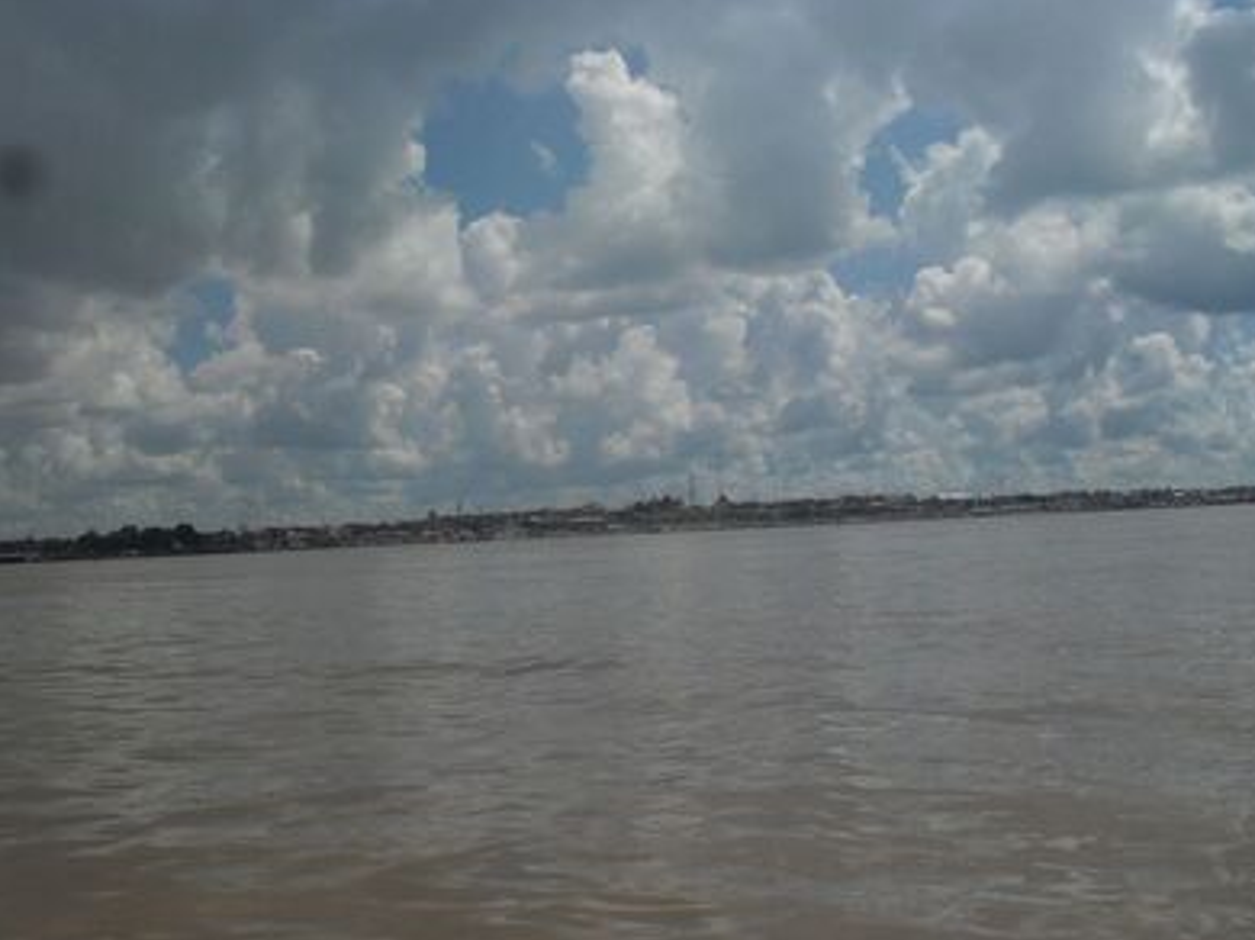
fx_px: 1413
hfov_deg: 47.9
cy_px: 473
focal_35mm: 39
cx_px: 634
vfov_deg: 36.8
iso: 80
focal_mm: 6.3
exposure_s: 1/750
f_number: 8.3
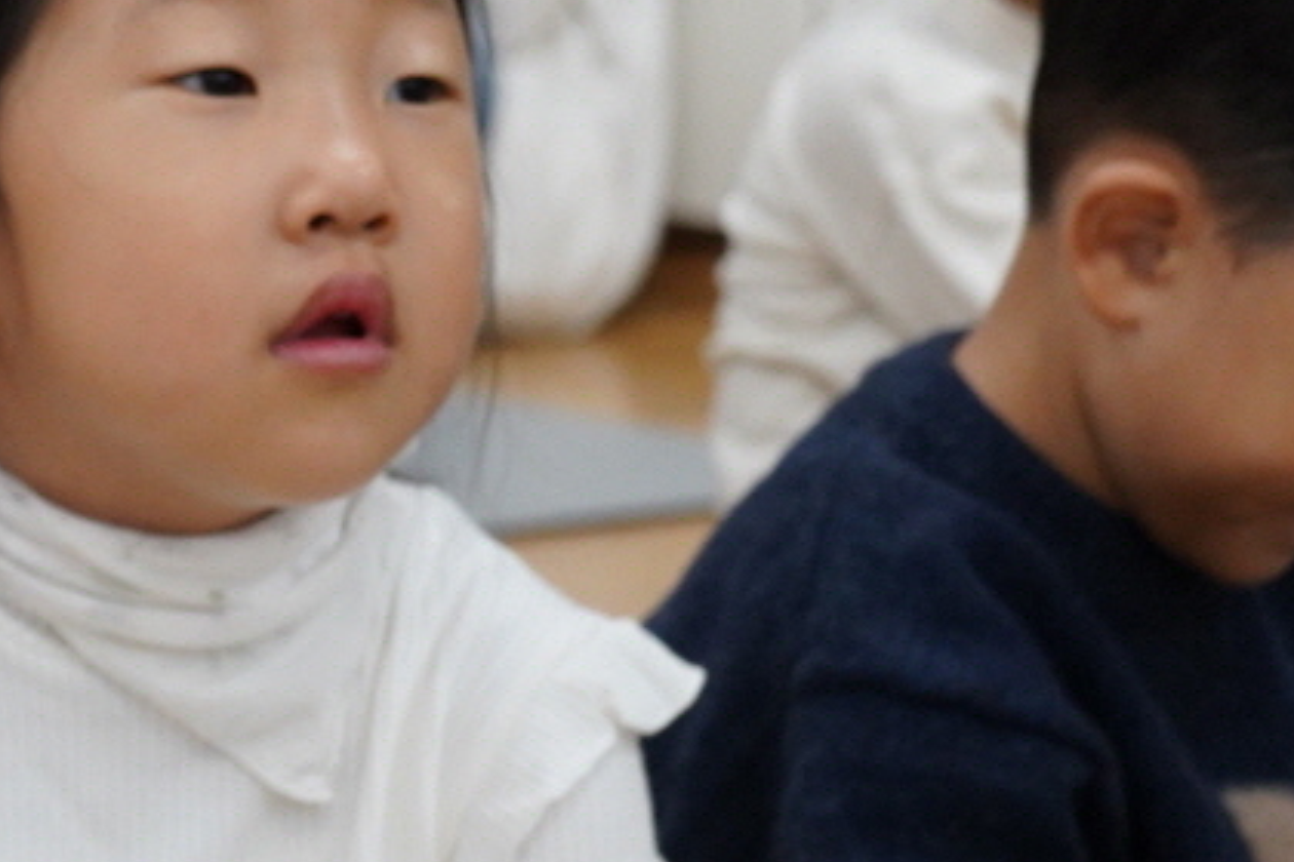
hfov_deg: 12.6
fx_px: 5679
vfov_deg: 8.7
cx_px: -376
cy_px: 251
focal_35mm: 158
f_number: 5.6
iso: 2500
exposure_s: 1/125
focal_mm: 51
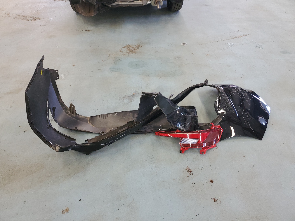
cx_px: 148
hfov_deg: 67.3
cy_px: 110
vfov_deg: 53.1
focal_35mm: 26
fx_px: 222
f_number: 1.5
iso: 153
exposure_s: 1/60.2
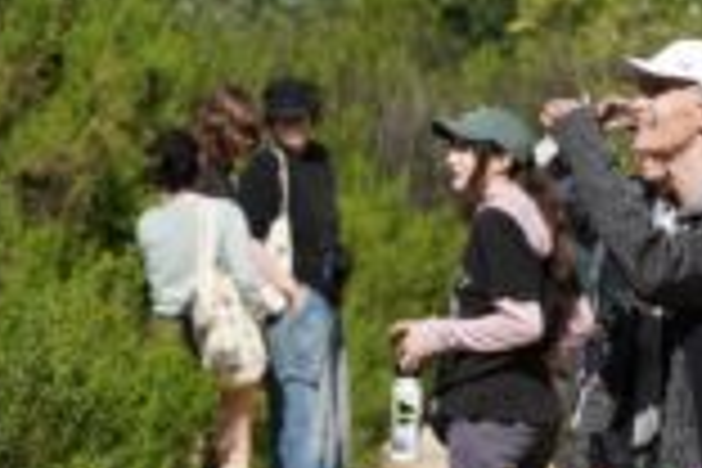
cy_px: 488
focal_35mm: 512
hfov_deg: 4.0
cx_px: 684
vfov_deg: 2.7
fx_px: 9983
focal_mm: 200
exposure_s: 1/1250
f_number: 10
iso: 640
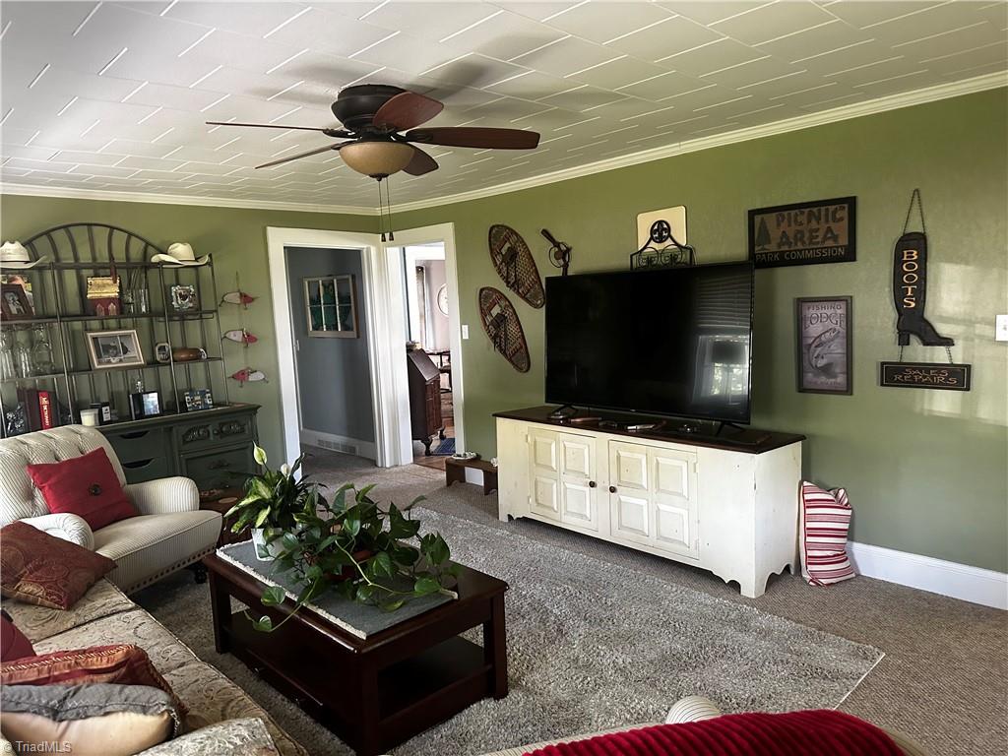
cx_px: 504
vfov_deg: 56.8
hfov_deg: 71.6
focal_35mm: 24
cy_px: 378
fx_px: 699
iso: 500
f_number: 1.78
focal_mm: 6.86
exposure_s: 1/60
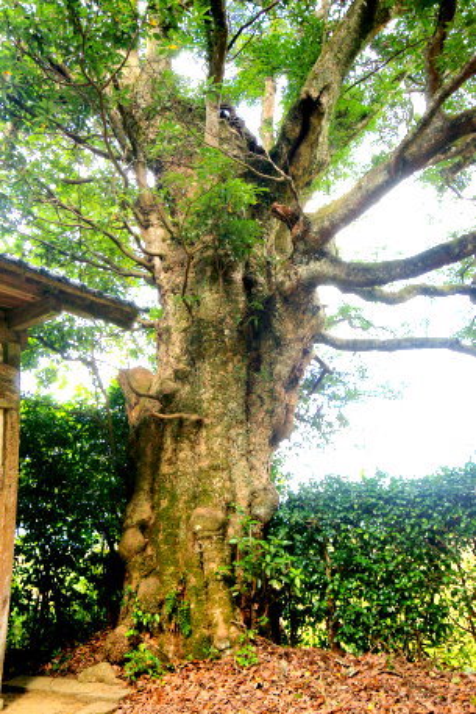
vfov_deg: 61.9
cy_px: 357
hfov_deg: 43.6
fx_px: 595
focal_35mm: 30
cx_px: 238
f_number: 7.1
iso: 320
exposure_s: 1/80
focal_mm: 30
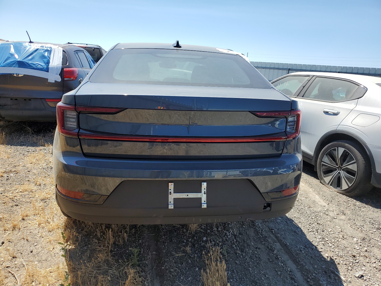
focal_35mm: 26
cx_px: 190
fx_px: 286
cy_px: 143
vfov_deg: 53.1
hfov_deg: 67.3
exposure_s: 1/2500
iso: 50
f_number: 1.5
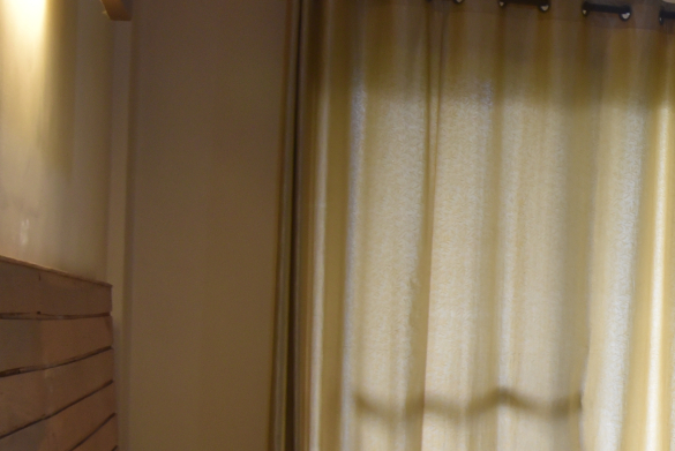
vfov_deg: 16.4
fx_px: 1539
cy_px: 426
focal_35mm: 82
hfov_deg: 22.8
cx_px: 809
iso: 1250
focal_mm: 24
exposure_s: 1/80
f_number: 10
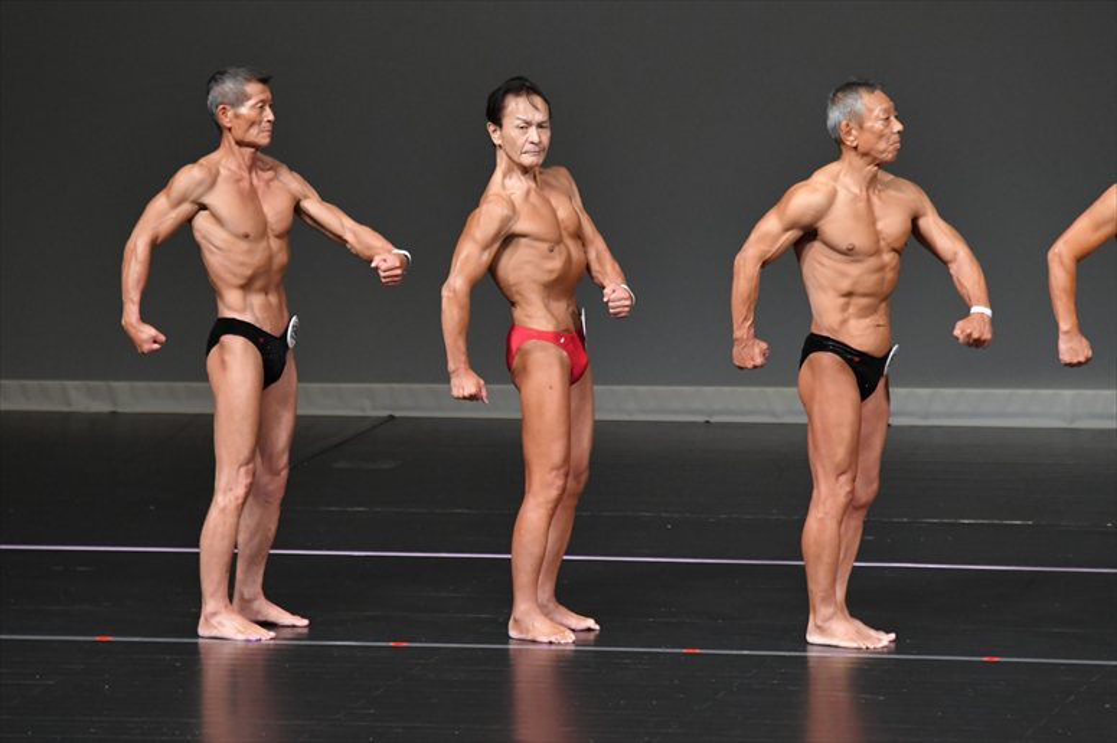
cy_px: 372
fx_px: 9769
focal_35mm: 315
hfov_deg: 6.5
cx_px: 558
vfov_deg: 4.4
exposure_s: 1/400
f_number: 5.6
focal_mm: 210
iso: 4000
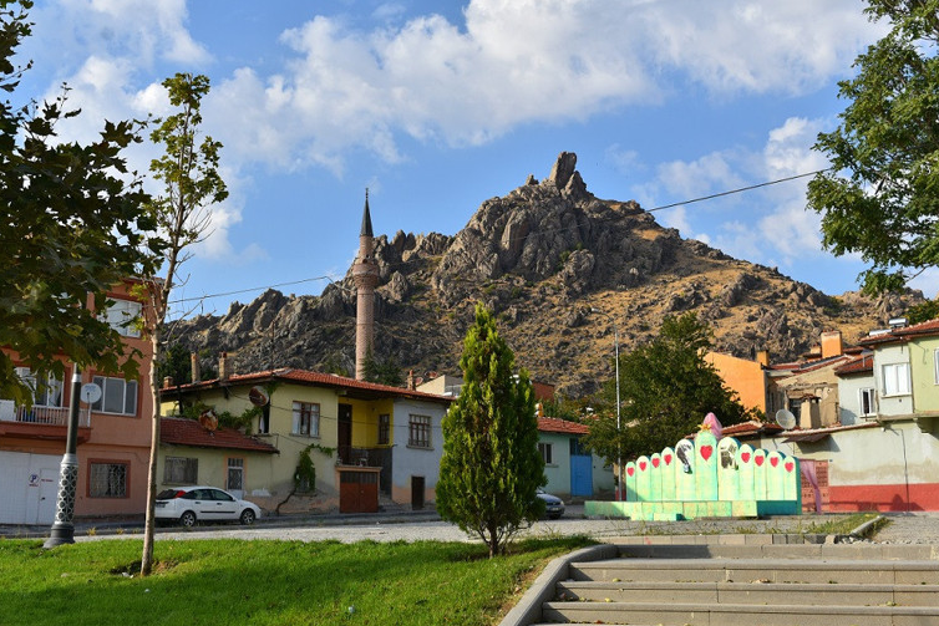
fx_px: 1278
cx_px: 466
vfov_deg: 27.5
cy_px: 309
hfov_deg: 40.3
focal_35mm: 49
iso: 140
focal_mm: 32
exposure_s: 1/500
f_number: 8
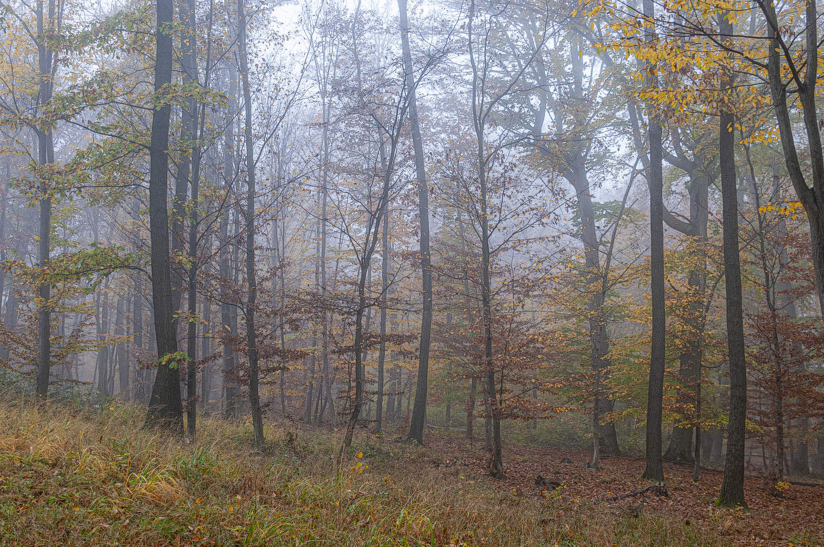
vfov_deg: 29.8
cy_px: 274
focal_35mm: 45
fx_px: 1029
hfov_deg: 43.6
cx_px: 412
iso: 400
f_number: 6.3
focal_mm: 30
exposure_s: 1/200
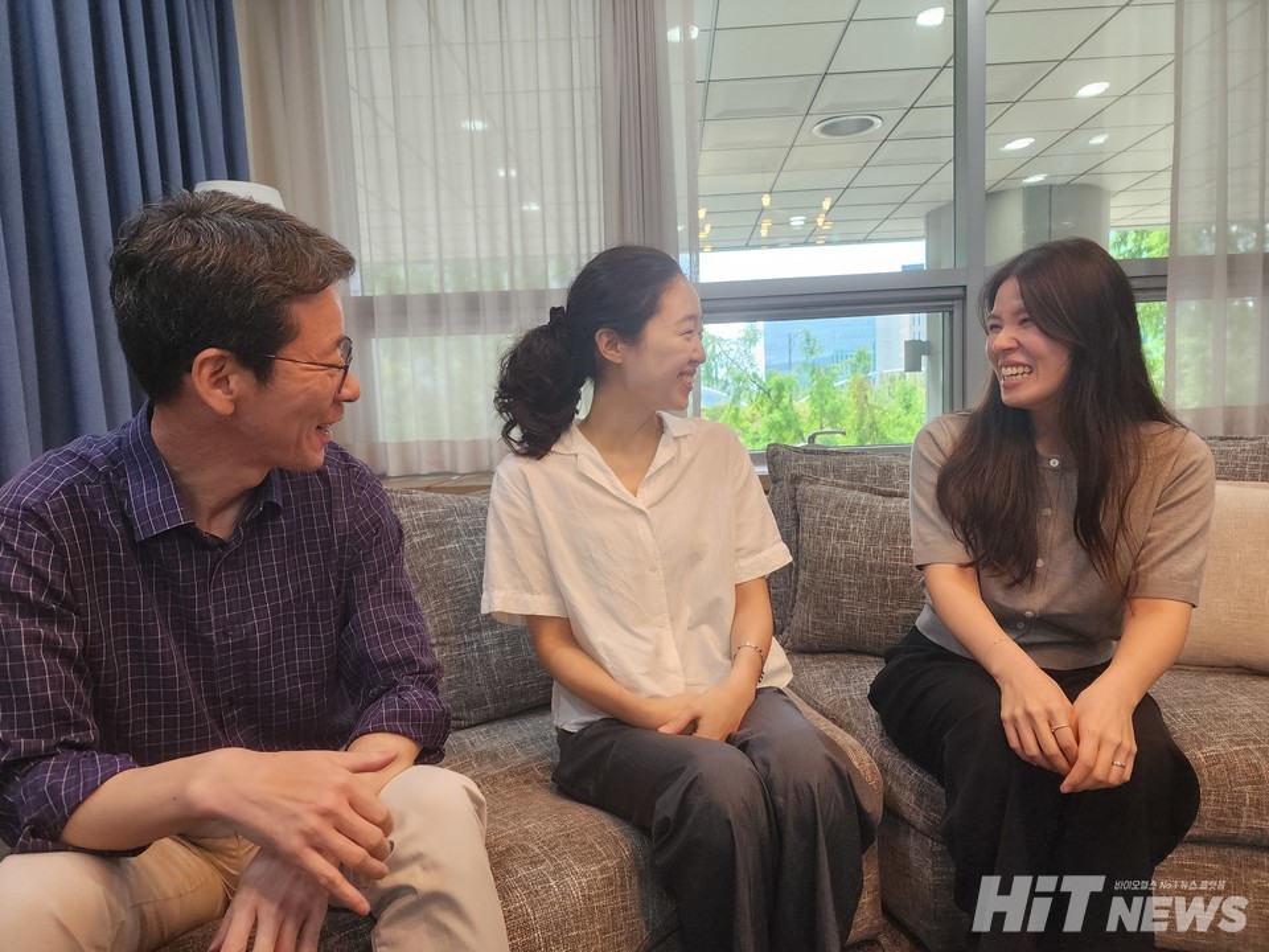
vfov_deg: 58.9
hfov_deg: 73.9
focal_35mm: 23
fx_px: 843
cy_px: 476
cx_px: 634
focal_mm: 6.4
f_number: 1.8
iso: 160
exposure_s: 1/120
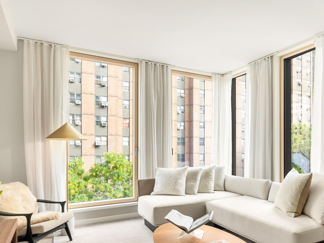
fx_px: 243
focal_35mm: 26
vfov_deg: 52.2
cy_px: 158
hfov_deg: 65.9
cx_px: 210
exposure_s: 1/2
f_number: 16
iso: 500
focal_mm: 17
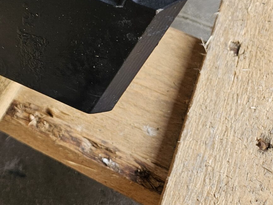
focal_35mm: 68
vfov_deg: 19.6
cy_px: -73
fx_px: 536
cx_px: -66
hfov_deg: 25.3
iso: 64
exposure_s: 1/180
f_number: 1.8
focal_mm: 5.4
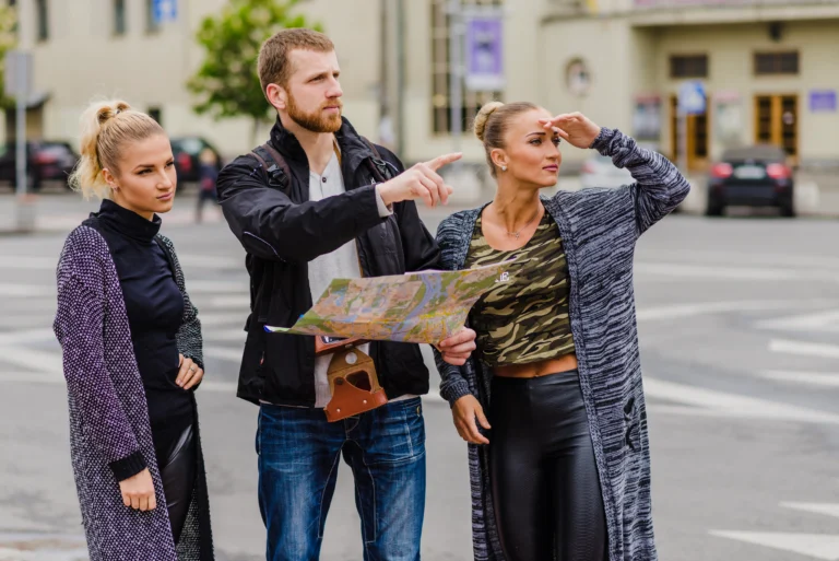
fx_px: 1982
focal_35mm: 85
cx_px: 420
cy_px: 280
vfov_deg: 16.1
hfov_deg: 23.9
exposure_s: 1/640
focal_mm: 85
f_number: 2.5
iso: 125
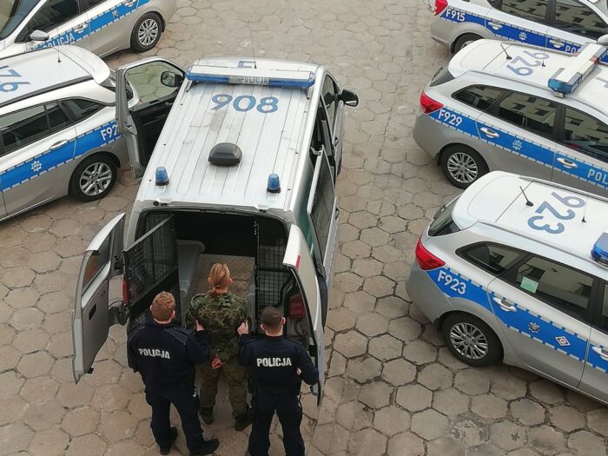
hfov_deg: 33.2
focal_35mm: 58
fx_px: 1019
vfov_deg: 25.2
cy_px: 228
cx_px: 304
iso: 50
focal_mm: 3.46
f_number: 2.2
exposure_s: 1/415
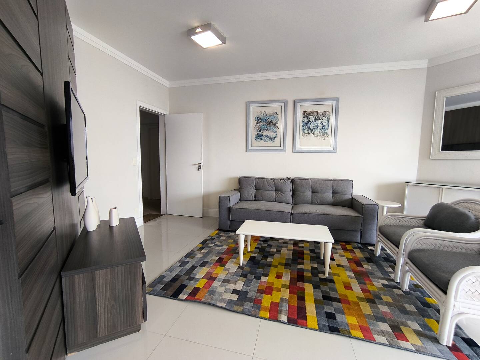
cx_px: 240
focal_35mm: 16
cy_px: 180
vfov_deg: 78.1
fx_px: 222
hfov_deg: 94.5
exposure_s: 1/60
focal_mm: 1.65
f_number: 2.2
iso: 80
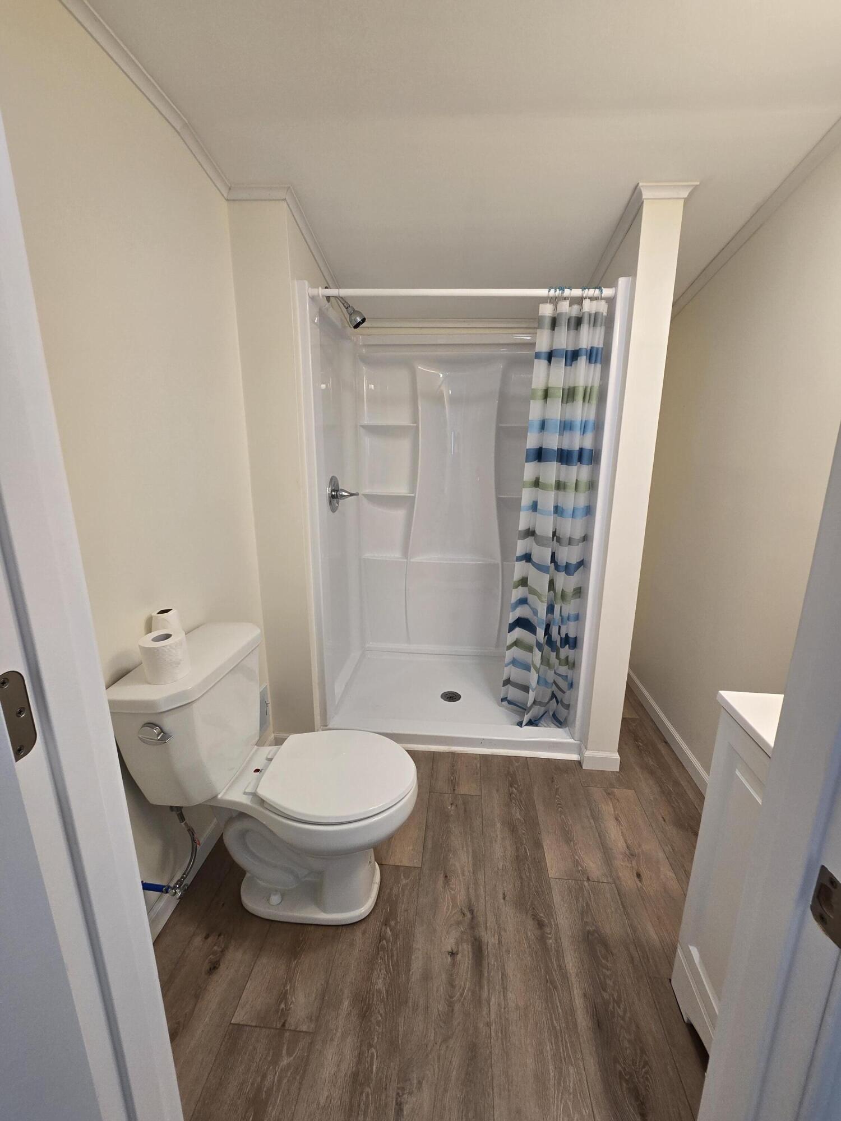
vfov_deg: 106.2
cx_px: 420
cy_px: 560
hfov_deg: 89.9
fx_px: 421
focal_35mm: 13
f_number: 2.2
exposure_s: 1/60
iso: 80
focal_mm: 2.2
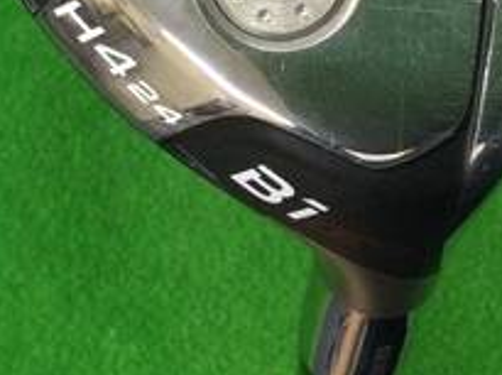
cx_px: 267
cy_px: -184
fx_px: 1404
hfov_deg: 20.3
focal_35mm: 97
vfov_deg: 14.2
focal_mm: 3.3
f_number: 2.4
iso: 125
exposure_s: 1/30
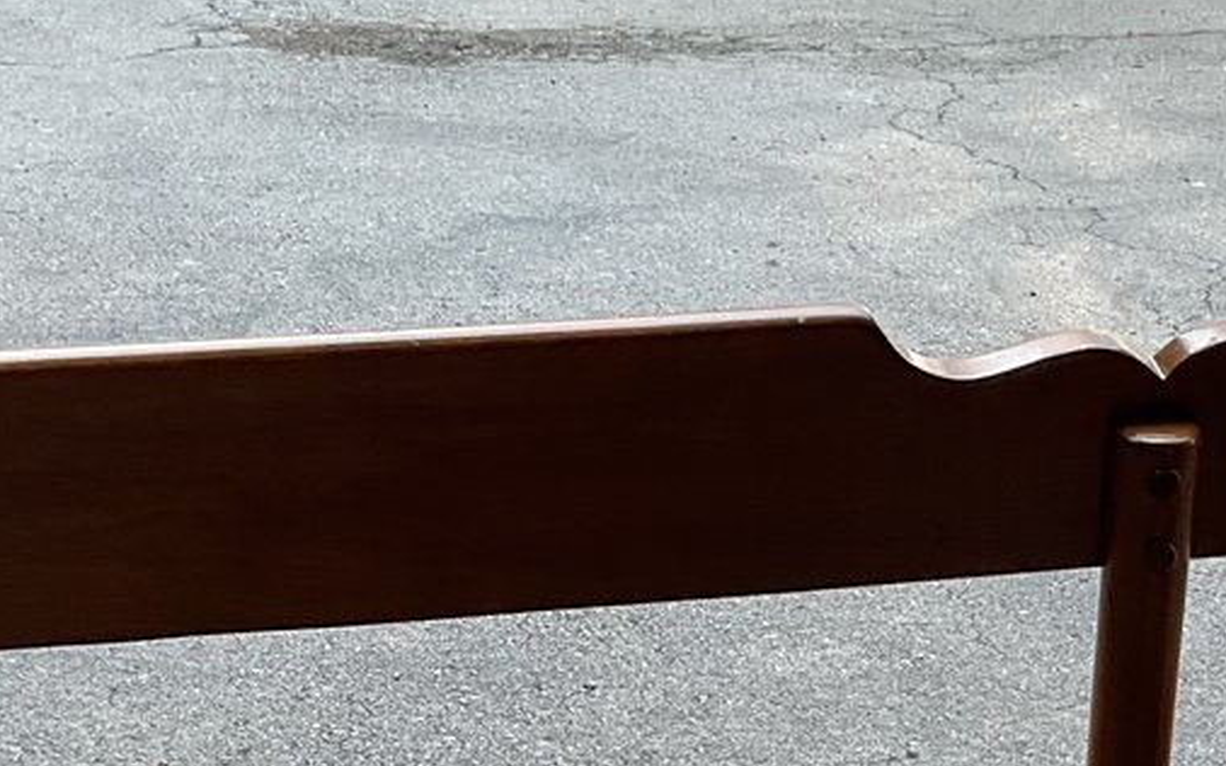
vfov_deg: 13.4
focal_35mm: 92
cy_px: 1153
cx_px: 973
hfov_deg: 22.3
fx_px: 3073
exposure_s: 1/302
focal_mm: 3
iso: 16
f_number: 1.8
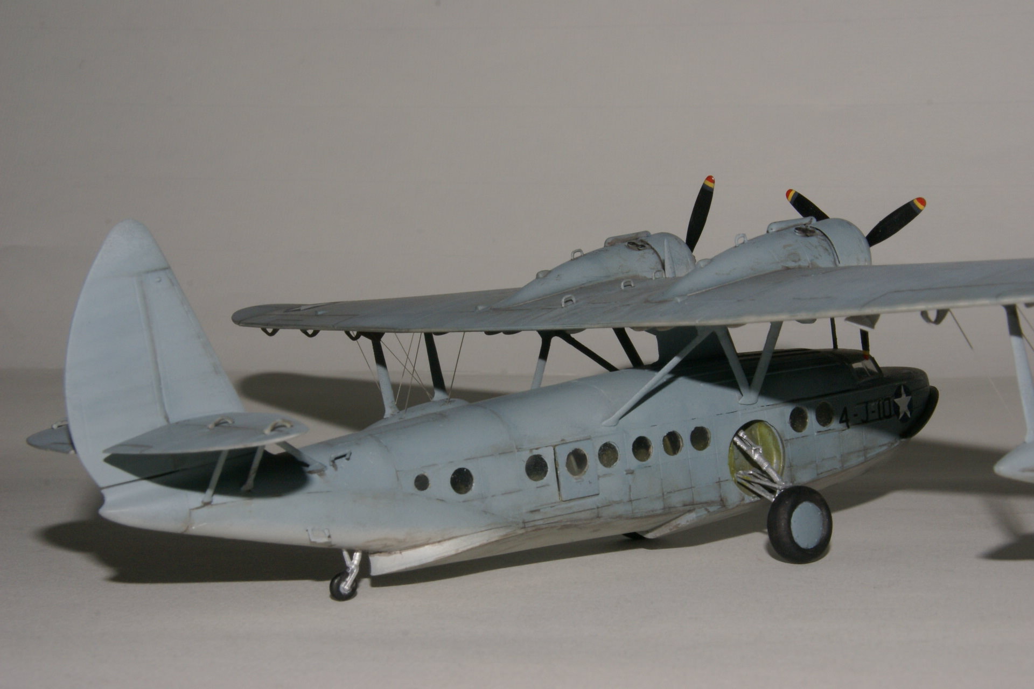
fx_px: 1939
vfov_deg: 20.2
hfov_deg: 29.9
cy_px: 344
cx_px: 517
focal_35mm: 68
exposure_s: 1/80
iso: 400
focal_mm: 45
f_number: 25
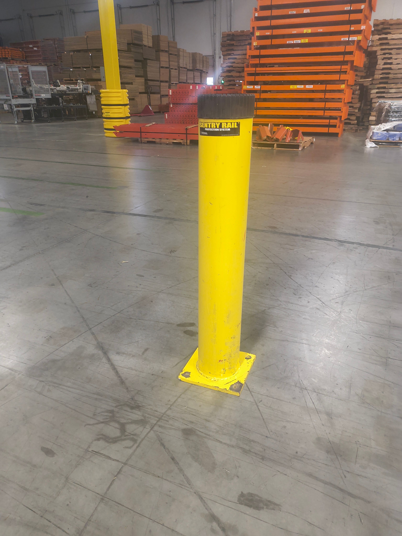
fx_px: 387
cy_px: 268
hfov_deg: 54.9
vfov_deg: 69.4
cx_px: 201
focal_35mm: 25
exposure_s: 1/60
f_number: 1.7
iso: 1150
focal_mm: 4.68
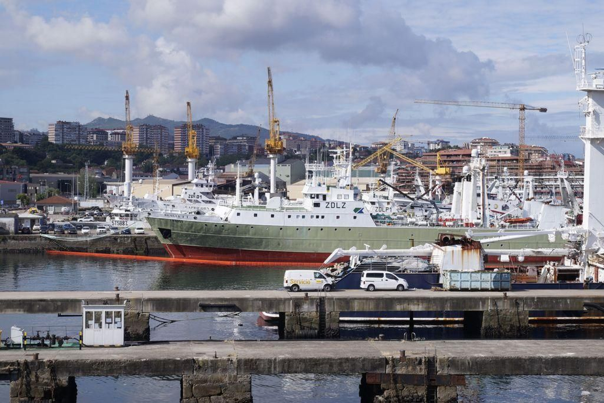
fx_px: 1258
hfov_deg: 27.0
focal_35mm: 75
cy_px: 202
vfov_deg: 18.2
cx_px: 302
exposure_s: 1/200
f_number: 9
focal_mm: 50
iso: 100
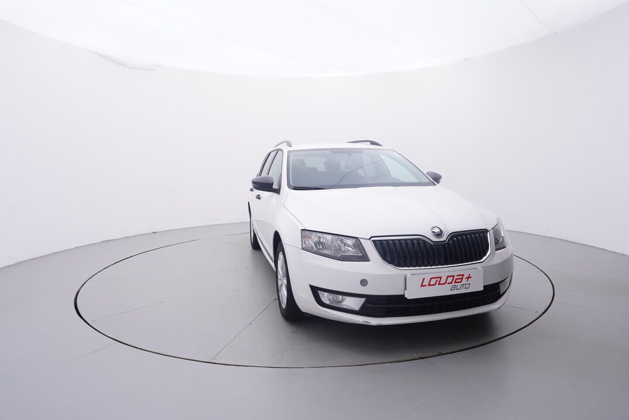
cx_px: 314
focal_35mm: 22
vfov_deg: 56.2
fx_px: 393
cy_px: 210
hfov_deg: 77.3
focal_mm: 15
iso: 200
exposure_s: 1/80
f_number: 5
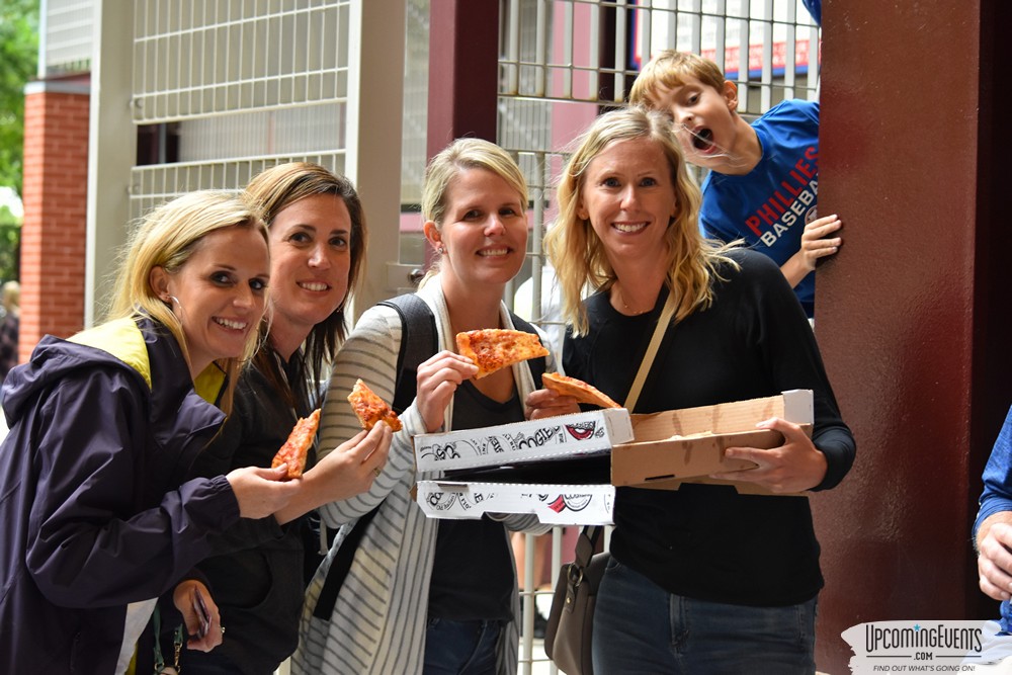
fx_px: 2319
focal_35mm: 82
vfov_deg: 16.6
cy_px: 338
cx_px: 506
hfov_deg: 24.6
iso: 900
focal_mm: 55
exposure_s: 1/60
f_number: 4.5
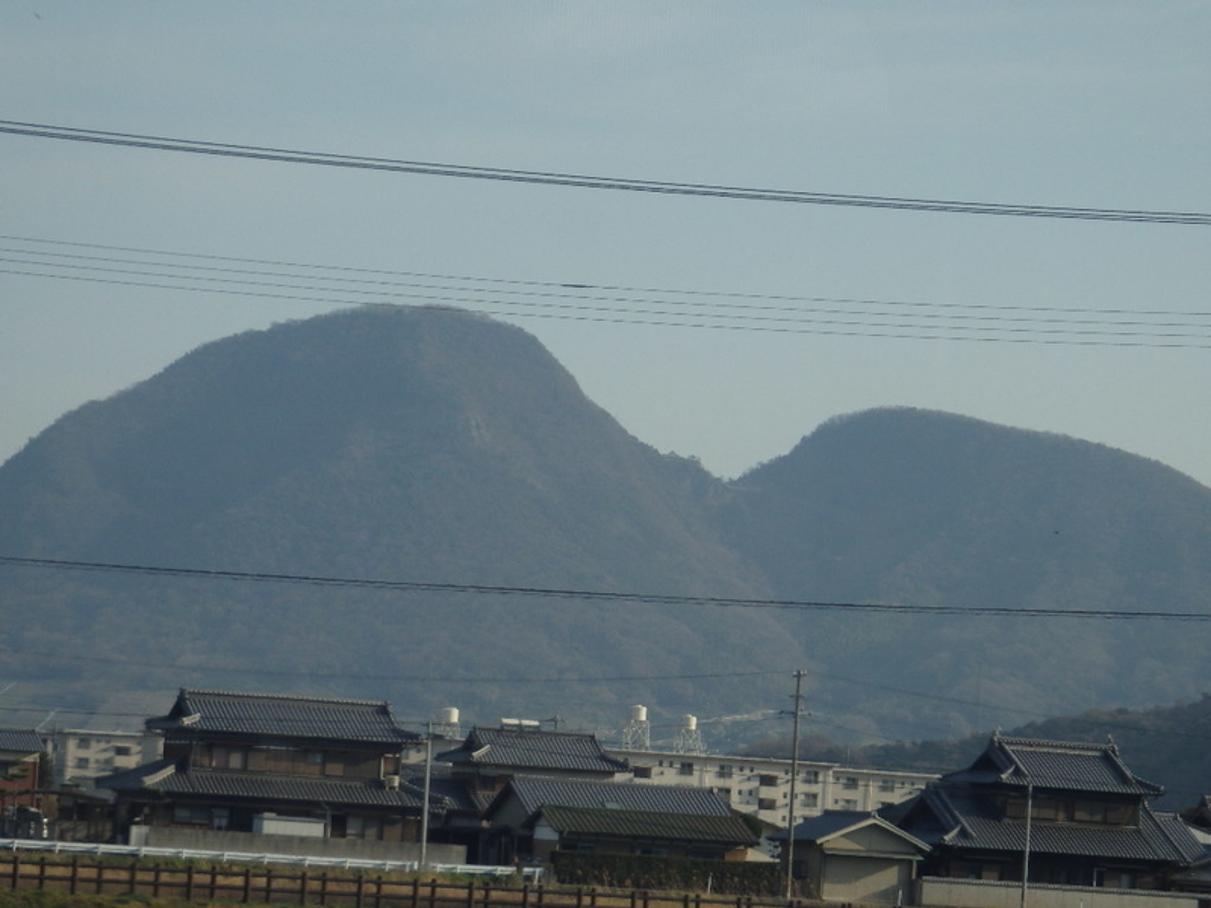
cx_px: 606
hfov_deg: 14.1
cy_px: 454
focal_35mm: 140
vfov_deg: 10.6
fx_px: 4898
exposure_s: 1/500
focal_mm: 25
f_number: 5.9
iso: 125
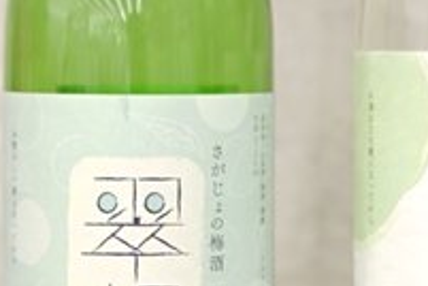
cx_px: 296
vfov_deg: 7.6
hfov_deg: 11.5
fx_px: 2128
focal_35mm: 179
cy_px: -17
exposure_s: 1/100
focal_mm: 45
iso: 640
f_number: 3.2
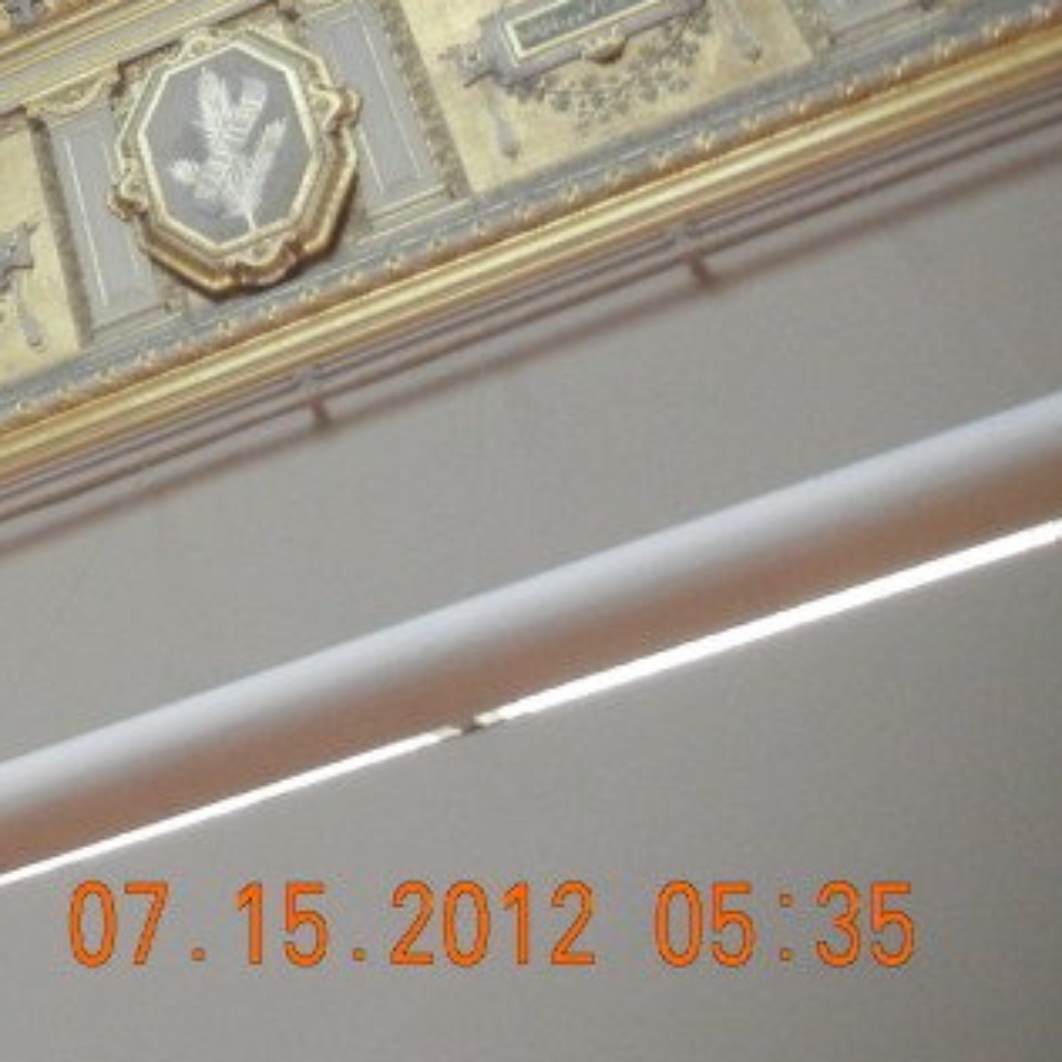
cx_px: -595
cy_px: -97
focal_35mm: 86
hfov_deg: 17.8
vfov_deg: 19.4
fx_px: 2985
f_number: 3.5
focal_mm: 5.4
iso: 400
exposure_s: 1/24.8
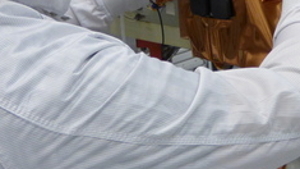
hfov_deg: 17.8
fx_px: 954
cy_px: -20
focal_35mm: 120
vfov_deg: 10.0
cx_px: 186
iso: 400
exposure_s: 1/60
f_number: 3.7
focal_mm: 7.79
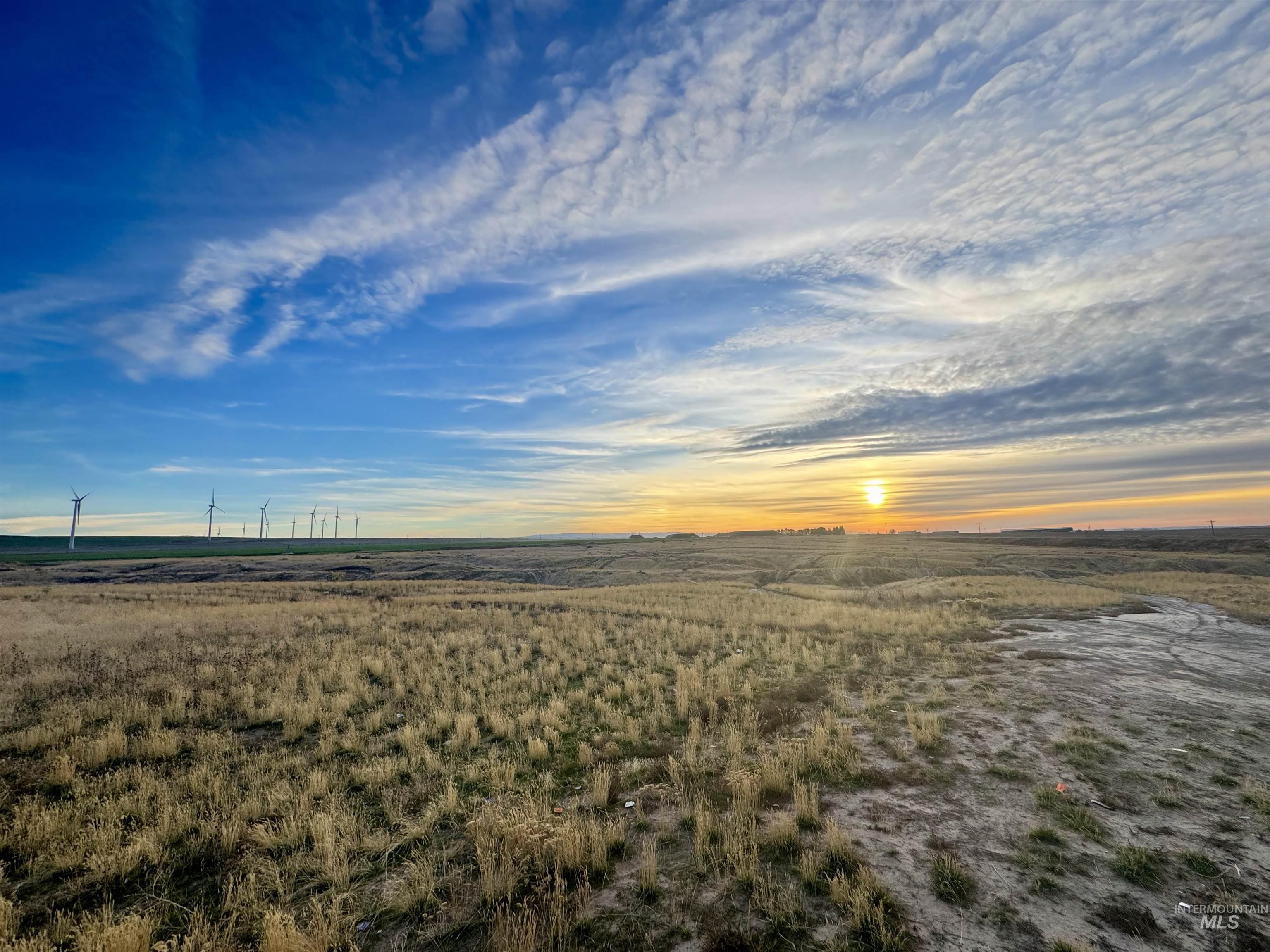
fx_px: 514
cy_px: 476
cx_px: 635
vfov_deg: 85.7
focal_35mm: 14
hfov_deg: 102.1
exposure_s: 1/324
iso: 40
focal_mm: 2.22
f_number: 2.2
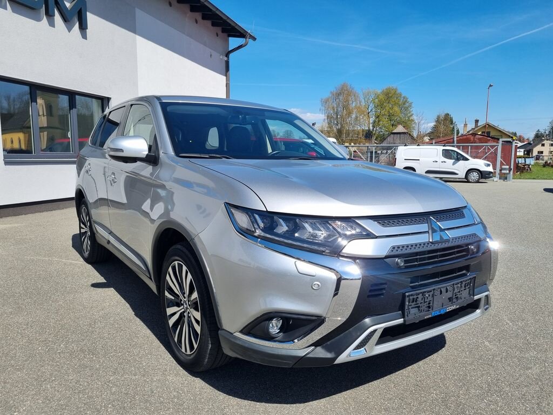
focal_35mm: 26
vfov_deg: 53.1
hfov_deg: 67.3
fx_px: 415
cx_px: 276
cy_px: 208
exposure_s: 1/2328
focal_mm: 5.4
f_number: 1.8
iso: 50
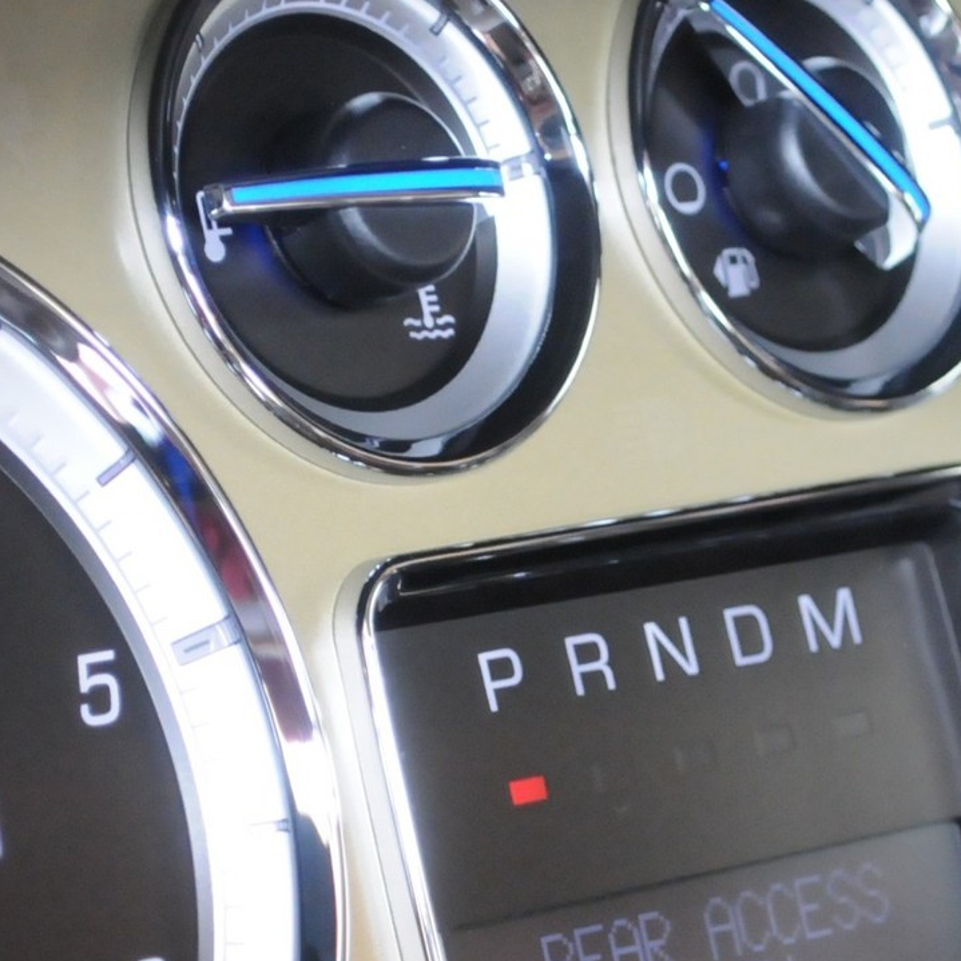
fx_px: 5559
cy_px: 598
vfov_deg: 9.9
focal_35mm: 177
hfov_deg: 9.9
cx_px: 632
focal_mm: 40
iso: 2000
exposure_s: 1/40
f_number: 5.3
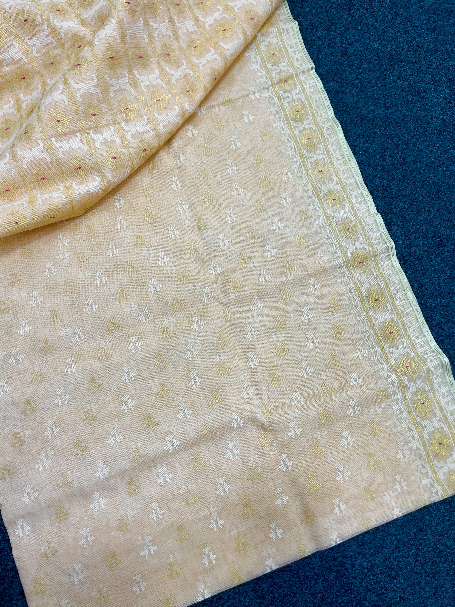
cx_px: 228
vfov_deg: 67.3
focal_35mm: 26
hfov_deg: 53.1
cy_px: 304
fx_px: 456
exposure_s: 1/122
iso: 32
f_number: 1.6
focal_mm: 5.1
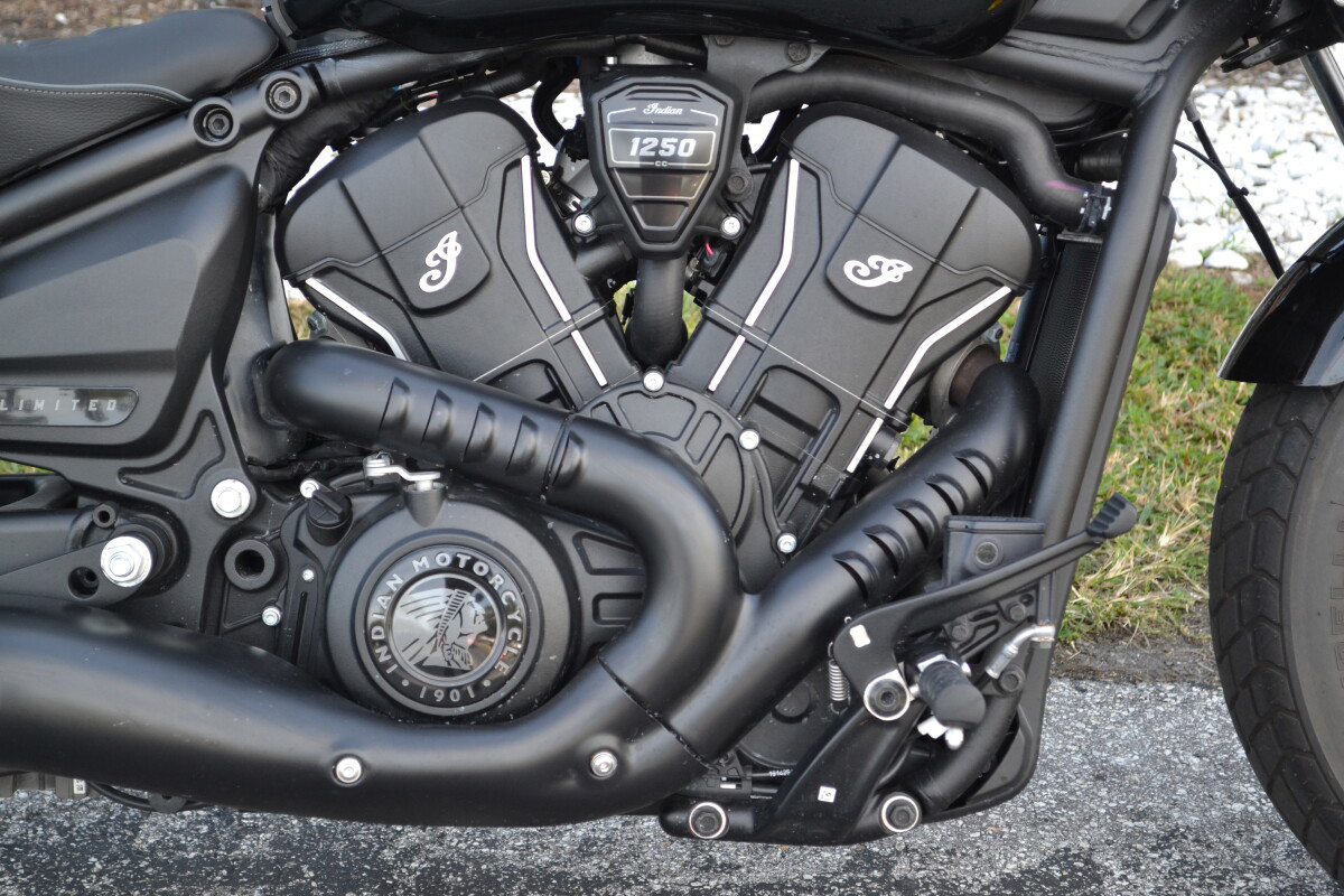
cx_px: 672
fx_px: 2688
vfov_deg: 18.9
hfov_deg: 28.1
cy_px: 448
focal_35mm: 72
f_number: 5.6
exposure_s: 1/125
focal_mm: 48
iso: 360
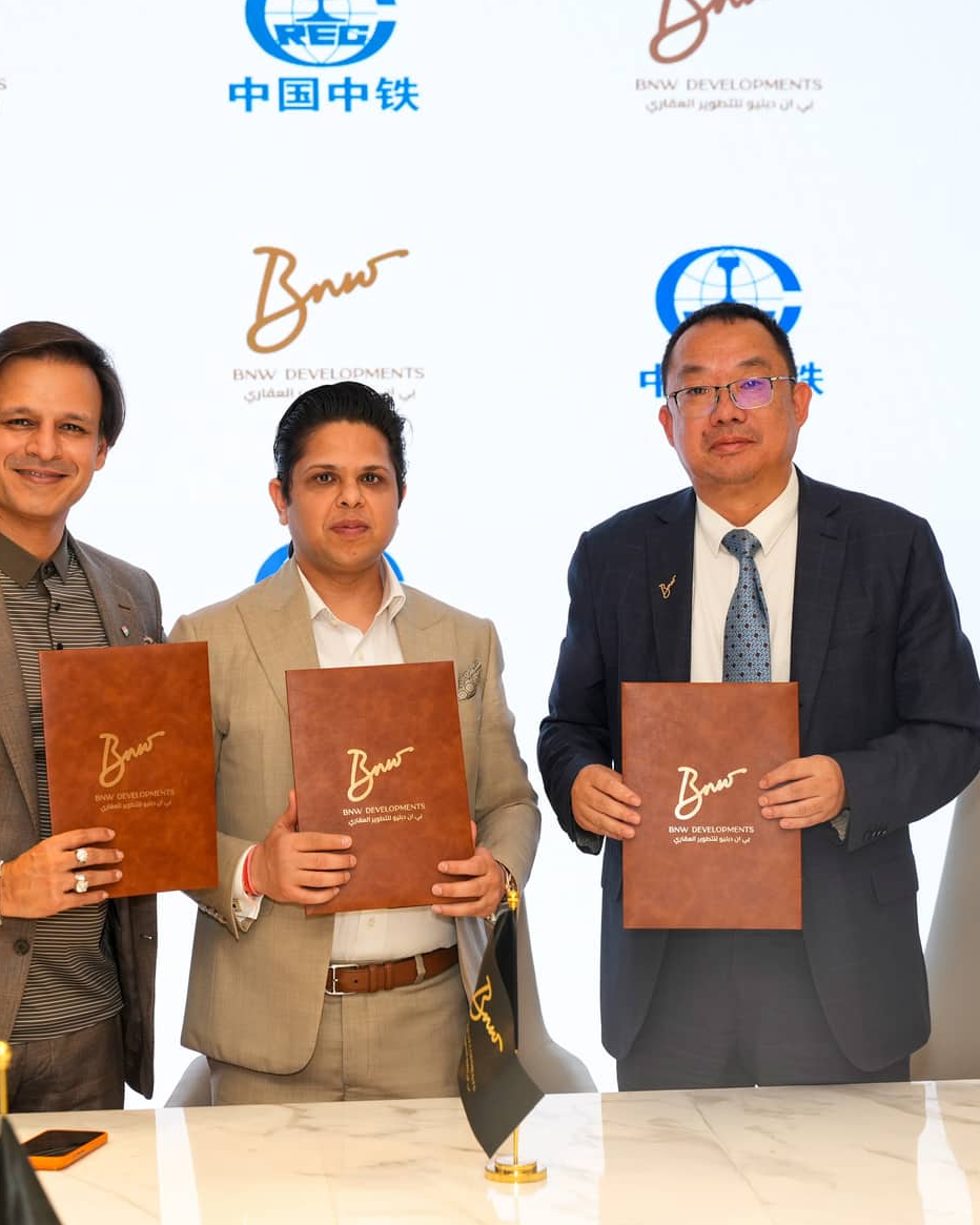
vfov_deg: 26.0
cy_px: 612
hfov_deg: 20.8
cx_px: 336
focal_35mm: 73
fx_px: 2656
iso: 640
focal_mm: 51.9
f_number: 4
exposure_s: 1/250
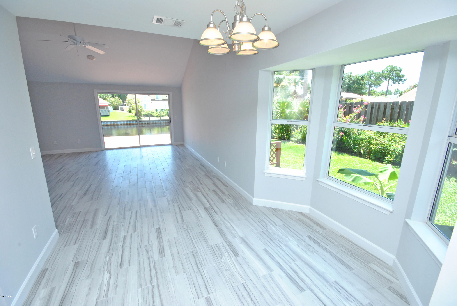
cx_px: 228
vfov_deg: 77.5
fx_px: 191
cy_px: 153
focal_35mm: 15
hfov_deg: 100.3
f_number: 11
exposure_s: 1/80
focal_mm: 10
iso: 800
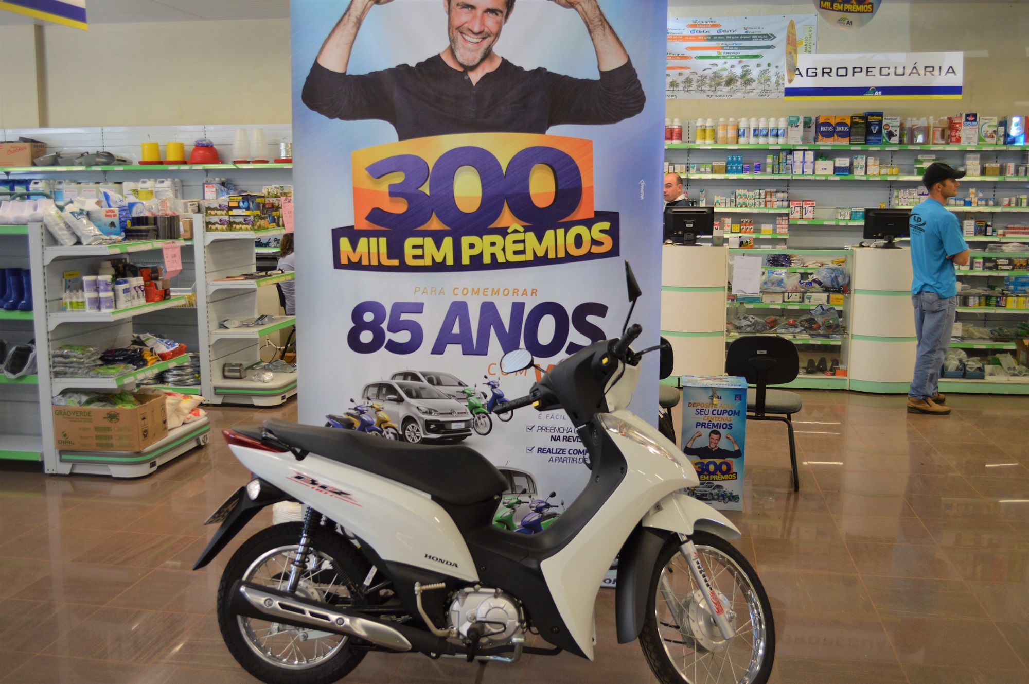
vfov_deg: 36.8
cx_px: 514
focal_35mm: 36
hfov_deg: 53.2
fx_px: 1028
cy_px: 342
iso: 400
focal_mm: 24
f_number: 4
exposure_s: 1/50
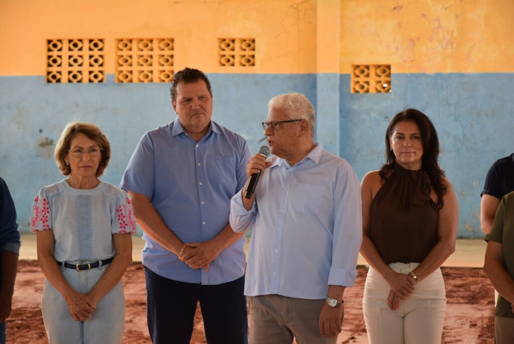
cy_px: 172
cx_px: 257
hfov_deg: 20.9
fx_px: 1393
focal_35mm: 98
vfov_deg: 14.1
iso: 400
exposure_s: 1/320
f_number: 4.5
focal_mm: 65
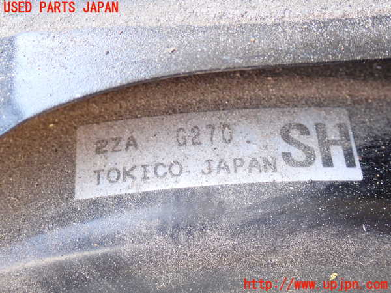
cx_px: 196
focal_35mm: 67
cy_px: 146
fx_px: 757
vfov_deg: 21.9
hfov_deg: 29.0
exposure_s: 1/60
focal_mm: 11.88
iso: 640
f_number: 3.8
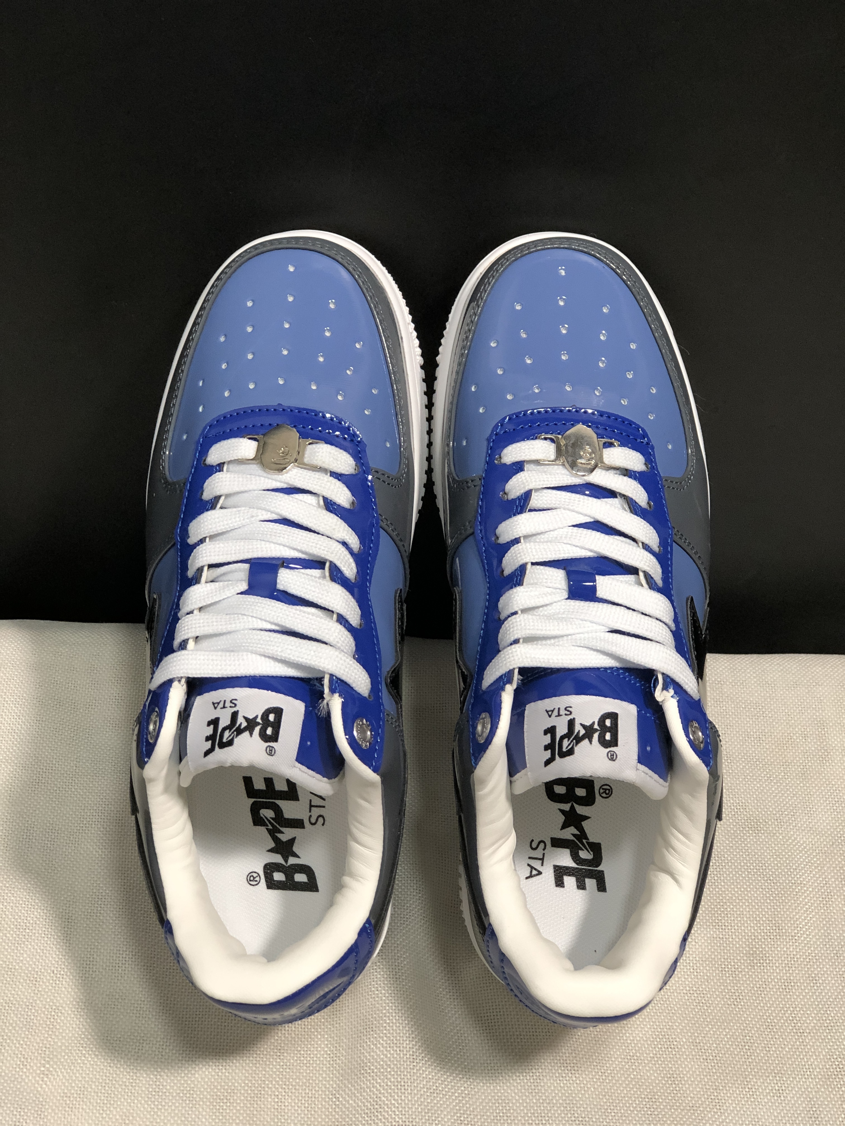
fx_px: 1855
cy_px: 563
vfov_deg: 33.8
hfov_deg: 25.7
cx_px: 422
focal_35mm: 57
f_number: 2.8
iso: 125
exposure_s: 1/30
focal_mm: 6.6
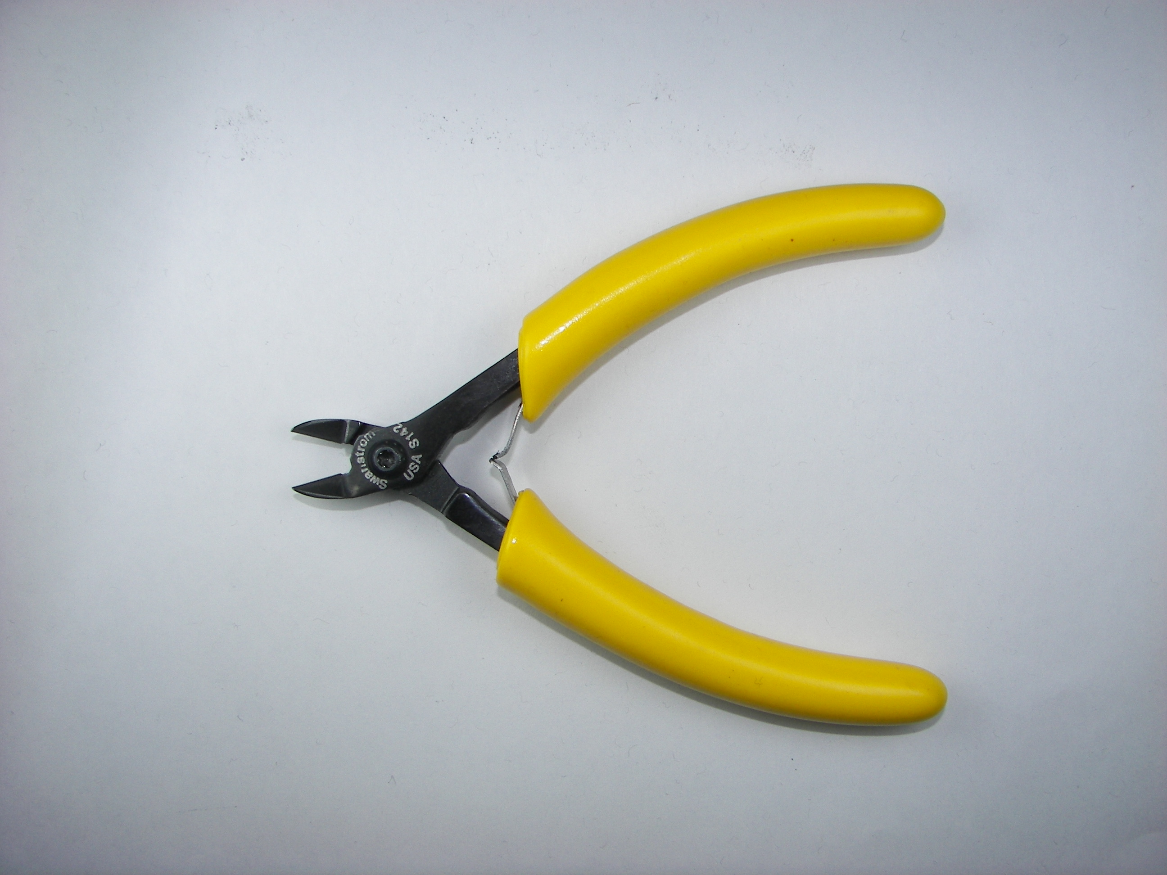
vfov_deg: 39.7
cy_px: 438
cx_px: 584
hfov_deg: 51.4
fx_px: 1214
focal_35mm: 36
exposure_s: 1/640
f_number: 2.8
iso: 50
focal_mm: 6
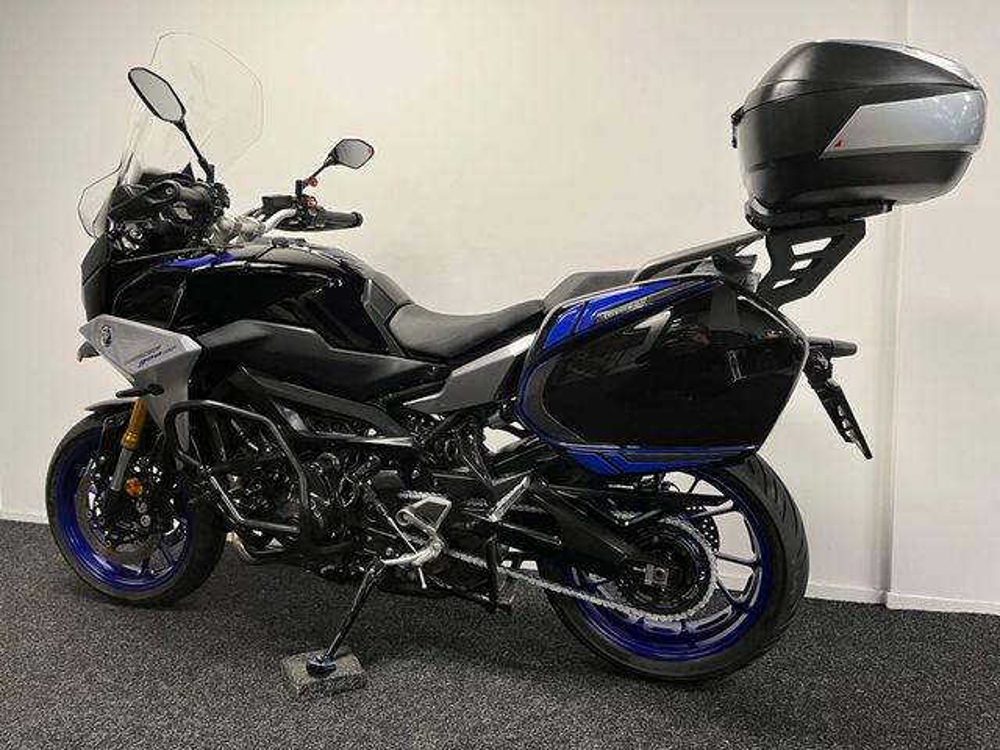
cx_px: 500
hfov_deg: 67.3
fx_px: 751
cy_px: 375
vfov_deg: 53.1
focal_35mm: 26
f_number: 1.6
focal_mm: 5.1
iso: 100
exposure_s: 1/50
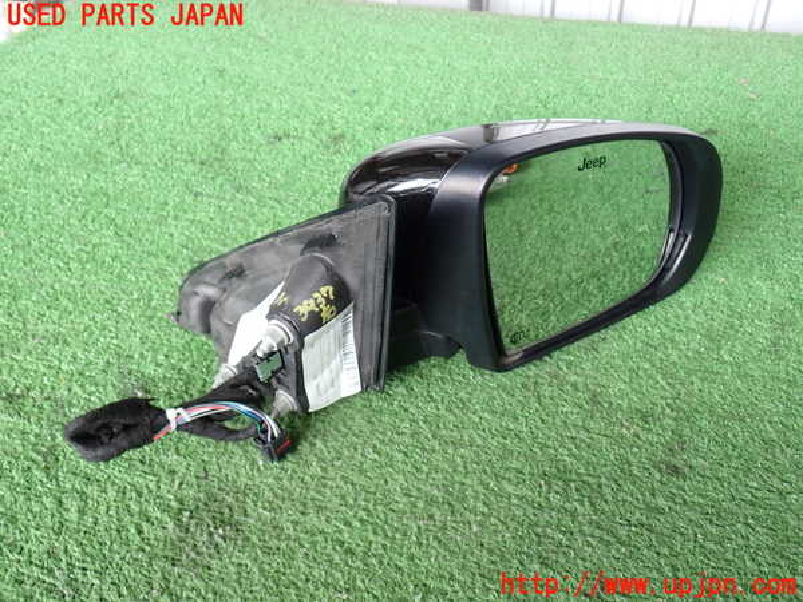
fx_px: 835
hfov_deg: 51.4
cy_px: 301
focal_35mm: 36
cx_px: 402
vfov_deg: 39.7
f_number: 2.5
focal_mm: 6.37
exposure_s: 1/60
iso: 200
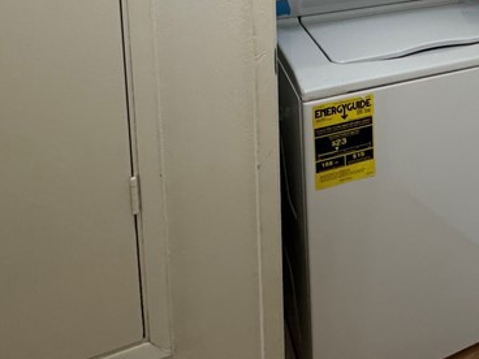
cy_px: -68
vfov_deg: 31.2
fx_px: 540
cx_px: 428
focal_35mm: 39
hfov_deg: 43.8
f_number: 2.2
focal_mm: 2.22
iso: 320
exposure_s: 1/60
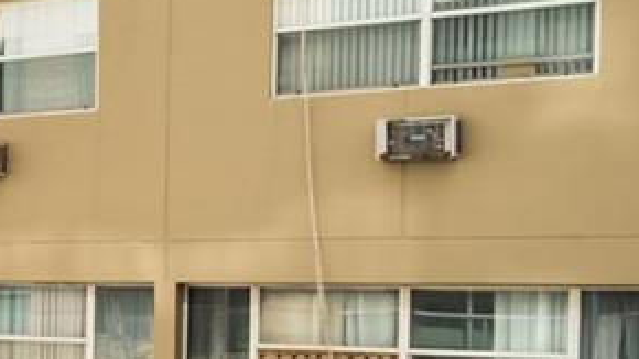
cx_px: -762
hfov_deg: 16.5
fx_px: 1372
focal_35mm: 81
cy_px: 313
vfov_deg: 14.8
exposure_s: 1/60
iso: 320
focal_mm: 14
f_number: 11
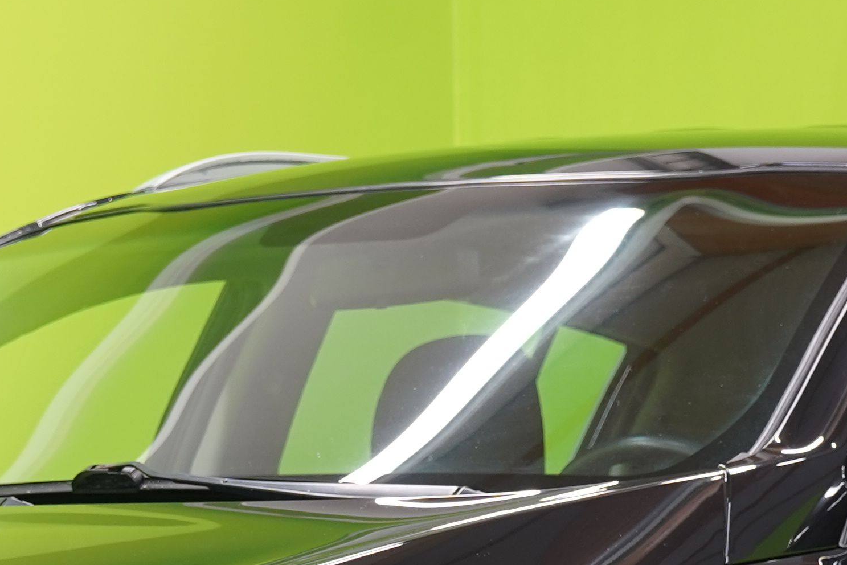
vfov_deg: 5.7
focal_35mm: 238
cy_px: 694
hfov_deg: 8.6
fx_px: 5600
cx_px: 399
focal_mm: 59
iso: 400
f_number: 5
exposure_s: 1/25
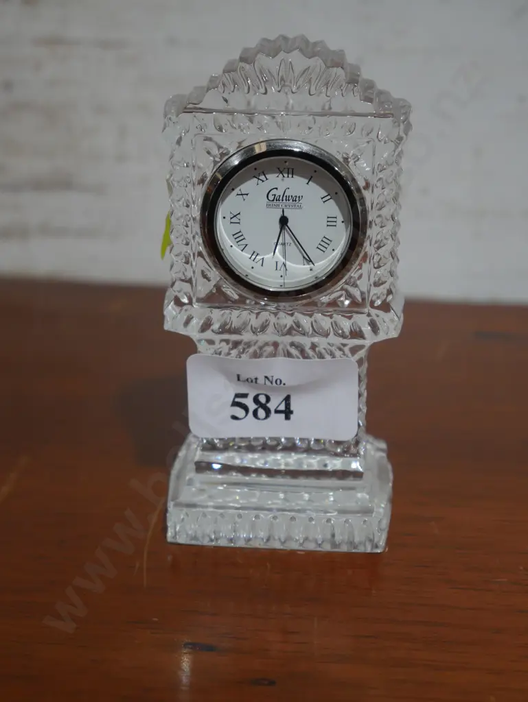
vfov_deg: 25.0
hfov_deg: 18.9
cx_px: 264
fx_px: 1585
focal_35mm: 78
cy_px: 351
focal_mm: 39
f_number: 5.6
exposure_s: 1/100
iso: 640
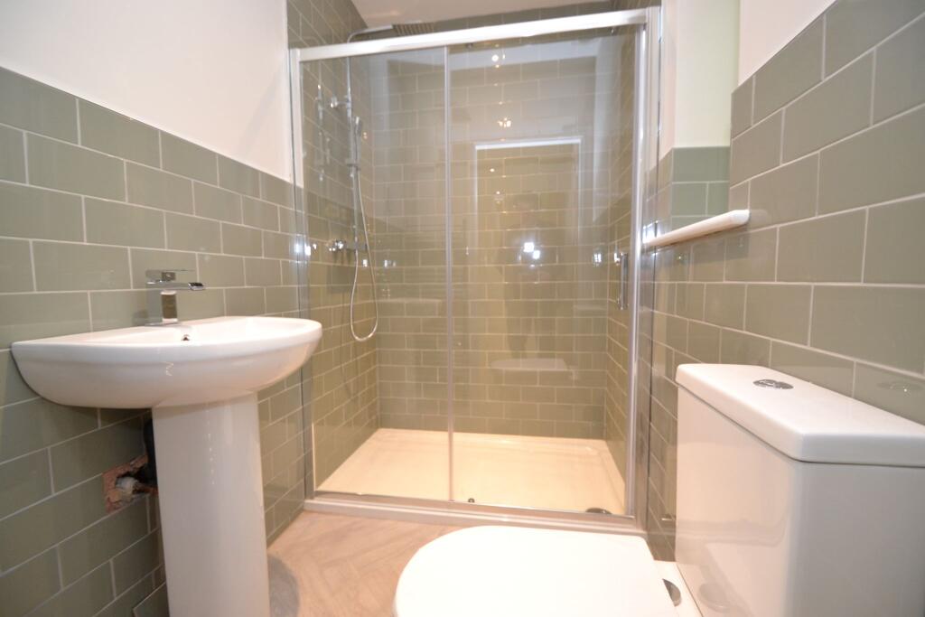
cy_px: 308
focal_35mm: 15
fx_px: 385
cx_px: 462
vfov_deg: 77.3
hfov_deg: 100.4
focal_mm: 10
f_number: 3.5
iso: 1100
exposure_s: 1/60
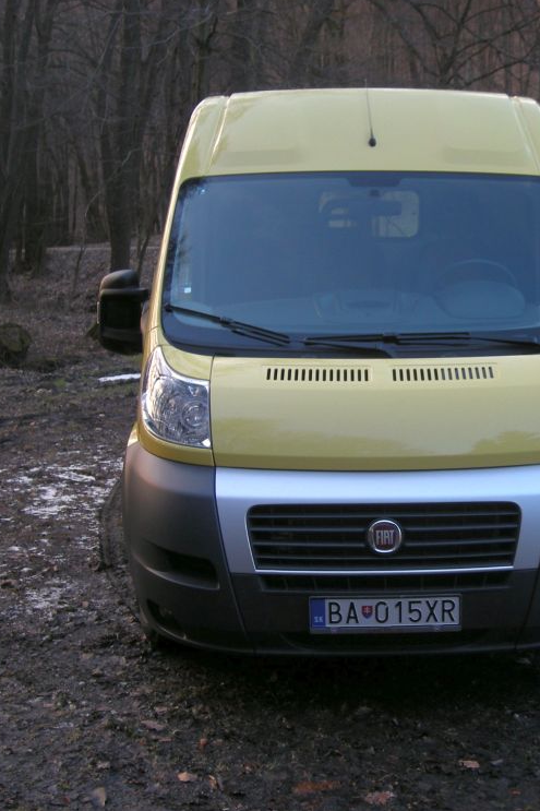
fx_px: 1103
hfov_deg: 27.2
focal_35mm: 49
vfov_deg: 40.4
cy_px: 404
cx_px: 388
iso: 64
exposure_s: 1/66.5
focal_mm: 5.7
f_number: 2.8
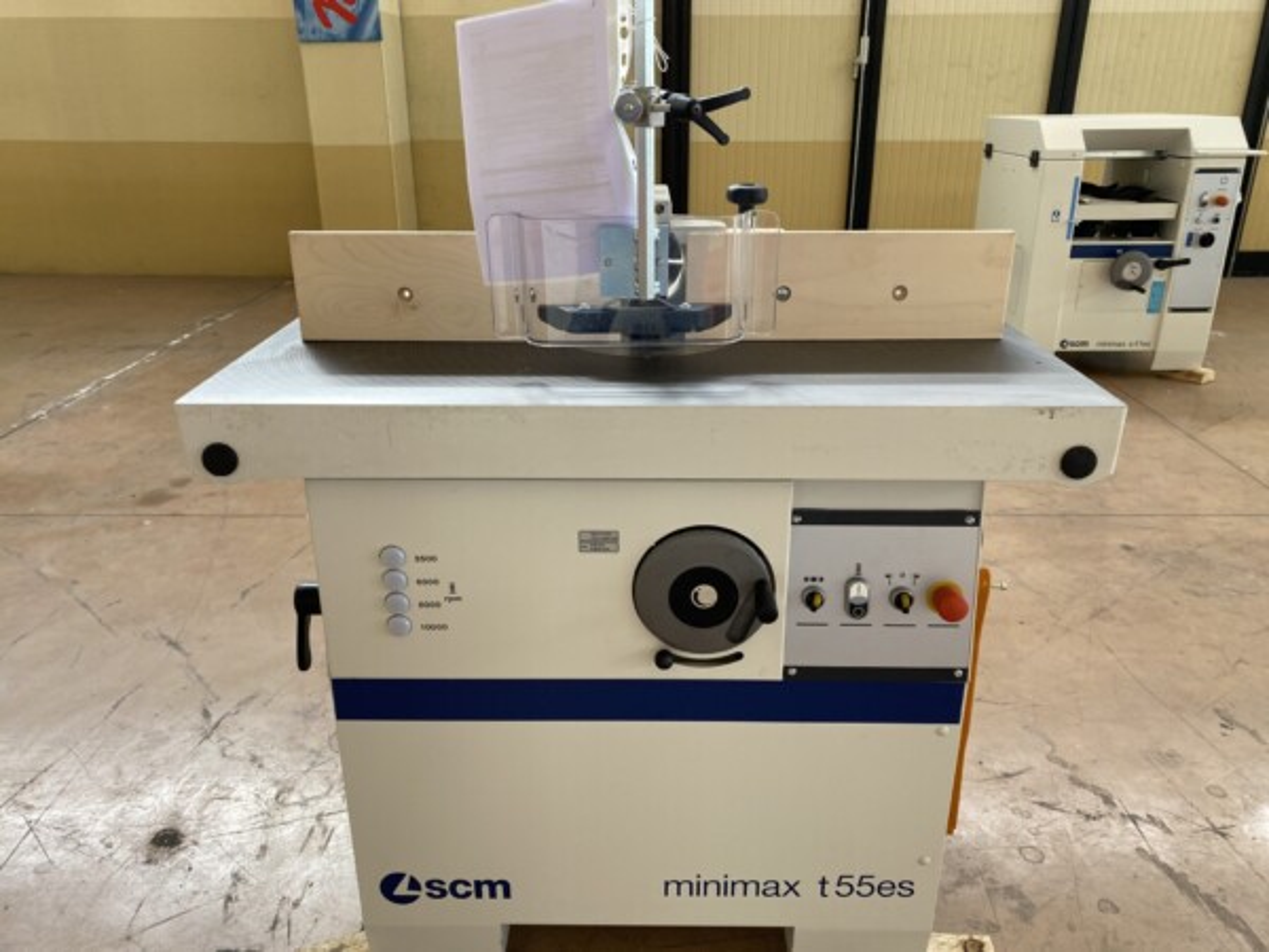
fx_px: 953
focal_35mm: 26
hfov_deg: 67.3
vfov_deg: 53.1
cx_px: 634
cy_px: 476
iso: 64
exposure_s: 1/121
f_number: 1.8
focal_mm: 4.25
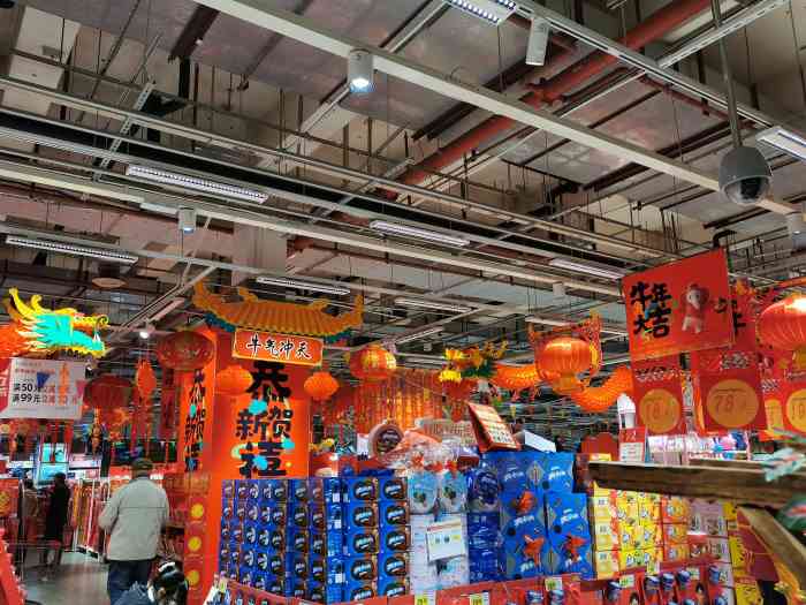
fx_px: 699
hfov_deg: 60.0
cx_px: 403
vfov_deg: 46.8
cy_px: 302
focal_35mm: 30
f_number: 1.8
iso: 80
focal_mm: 5.58
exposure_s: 1/100
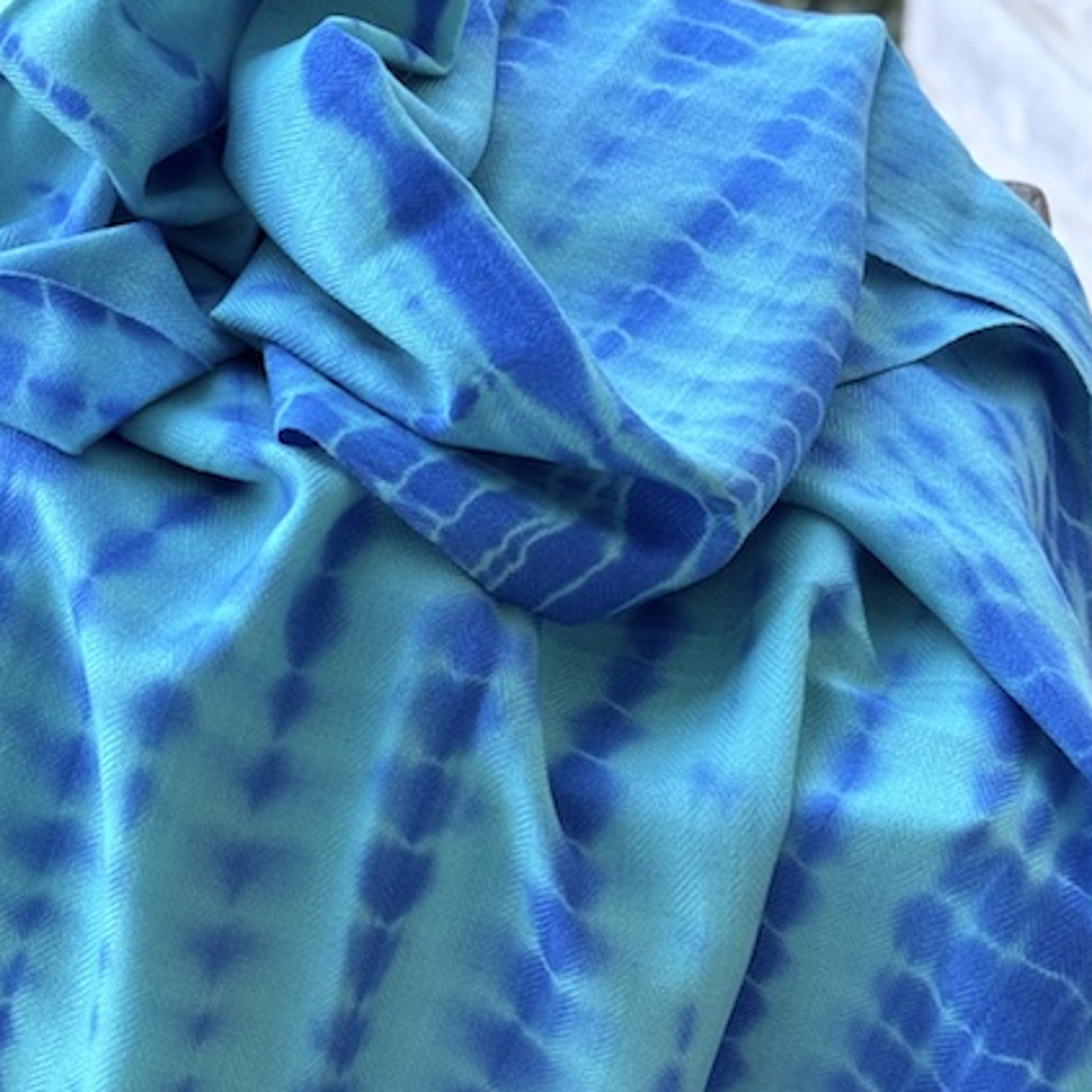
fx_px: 3569
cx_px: 329
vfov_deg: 17.2
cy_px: 960
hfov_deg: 17.3
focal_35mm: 100
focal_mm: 6.76
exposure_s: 1/121
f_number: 1.78
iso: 64
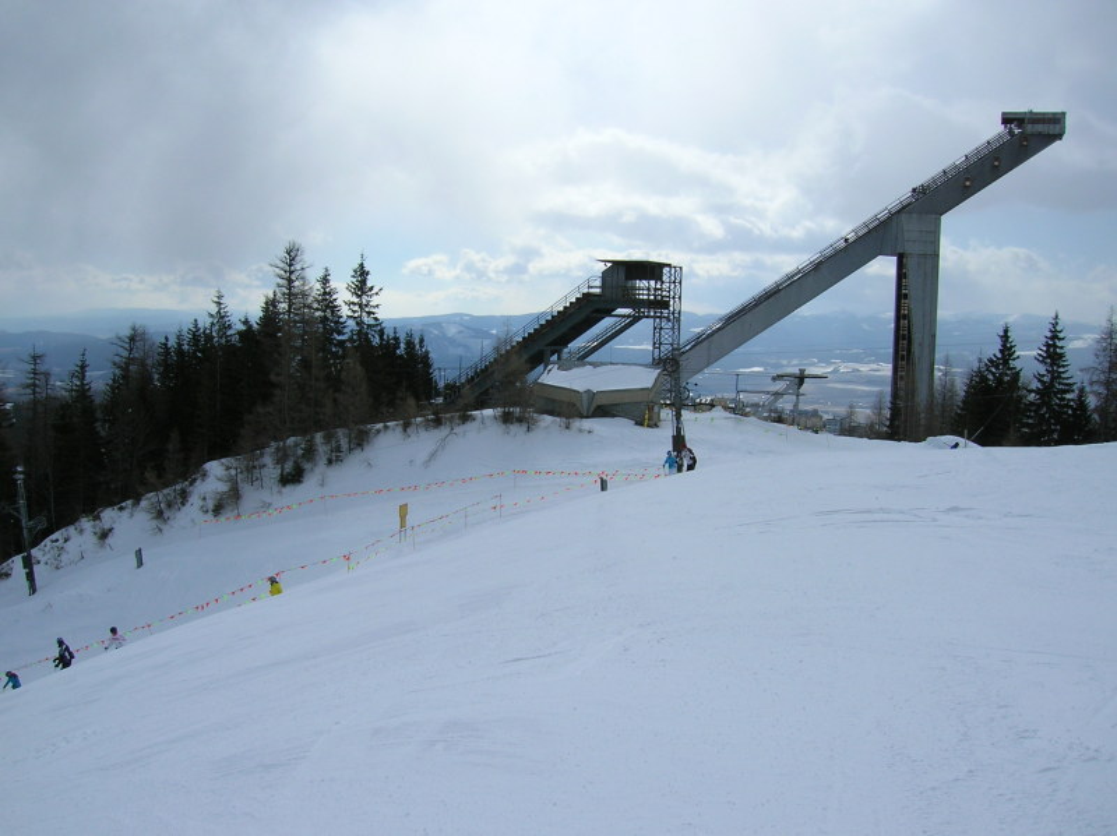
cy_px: 418
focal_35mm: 34
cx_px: 558
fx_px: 1096
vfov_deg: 41.8
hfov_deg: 54.0
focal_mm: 5.7
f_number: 4.9
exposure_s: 1/882
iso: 50
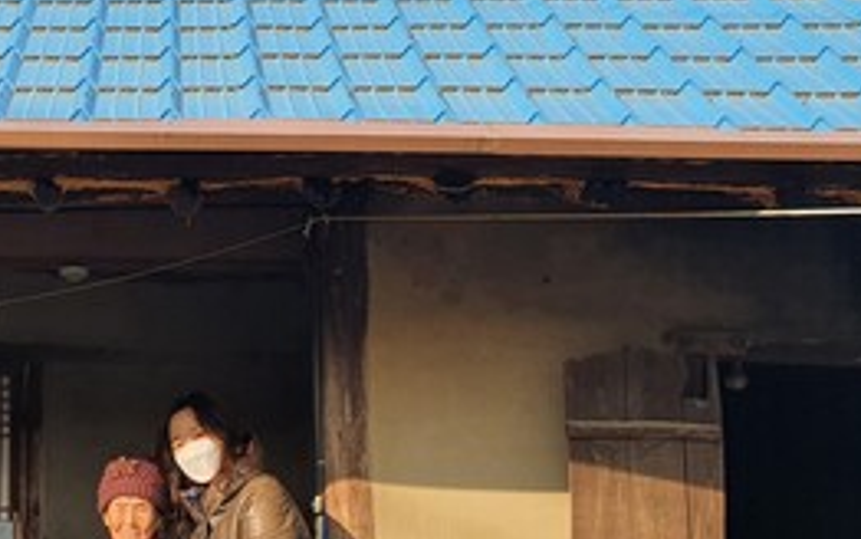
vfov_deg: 20.4
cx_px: 53
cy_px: 444
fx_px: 1479
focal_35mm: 63
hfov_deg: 30.7
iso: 50
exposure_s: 1/439
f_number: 2.4
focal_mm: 4.32
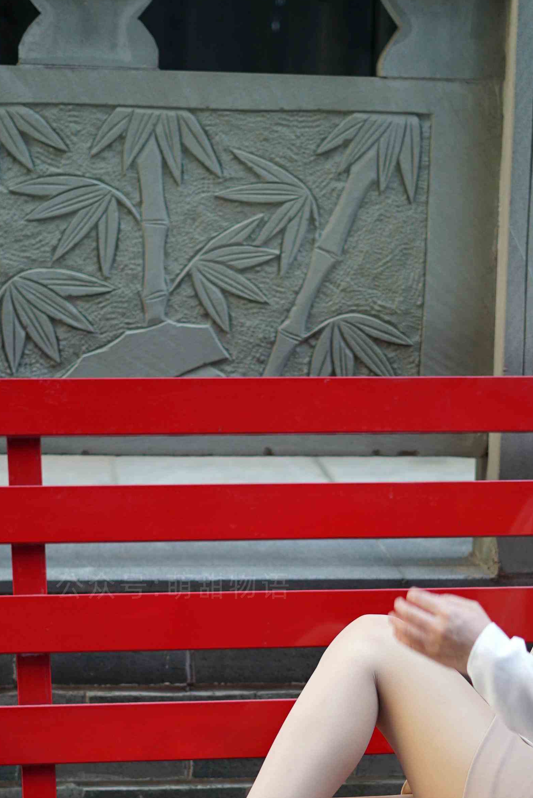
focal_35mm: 90
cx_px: 302
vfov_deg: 22.4
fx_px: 1997
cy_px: 583
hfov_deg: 15.2
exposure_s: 1/320
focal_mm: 50
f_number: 1.8
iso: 200
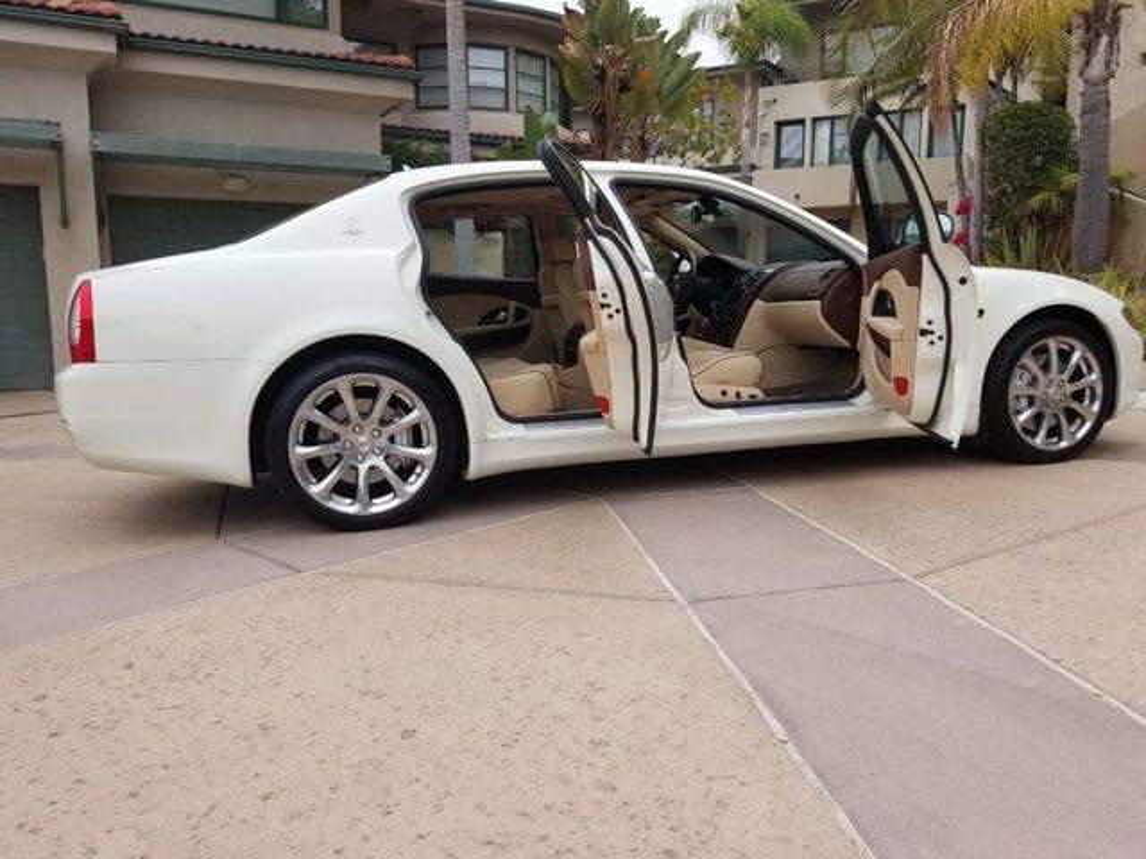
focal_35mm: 26
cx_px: 573
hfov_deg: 67.3
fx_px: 861
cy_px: 430
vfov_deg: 53.1
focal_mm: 4.3
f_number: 1.7
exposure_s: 1/1296
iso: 50
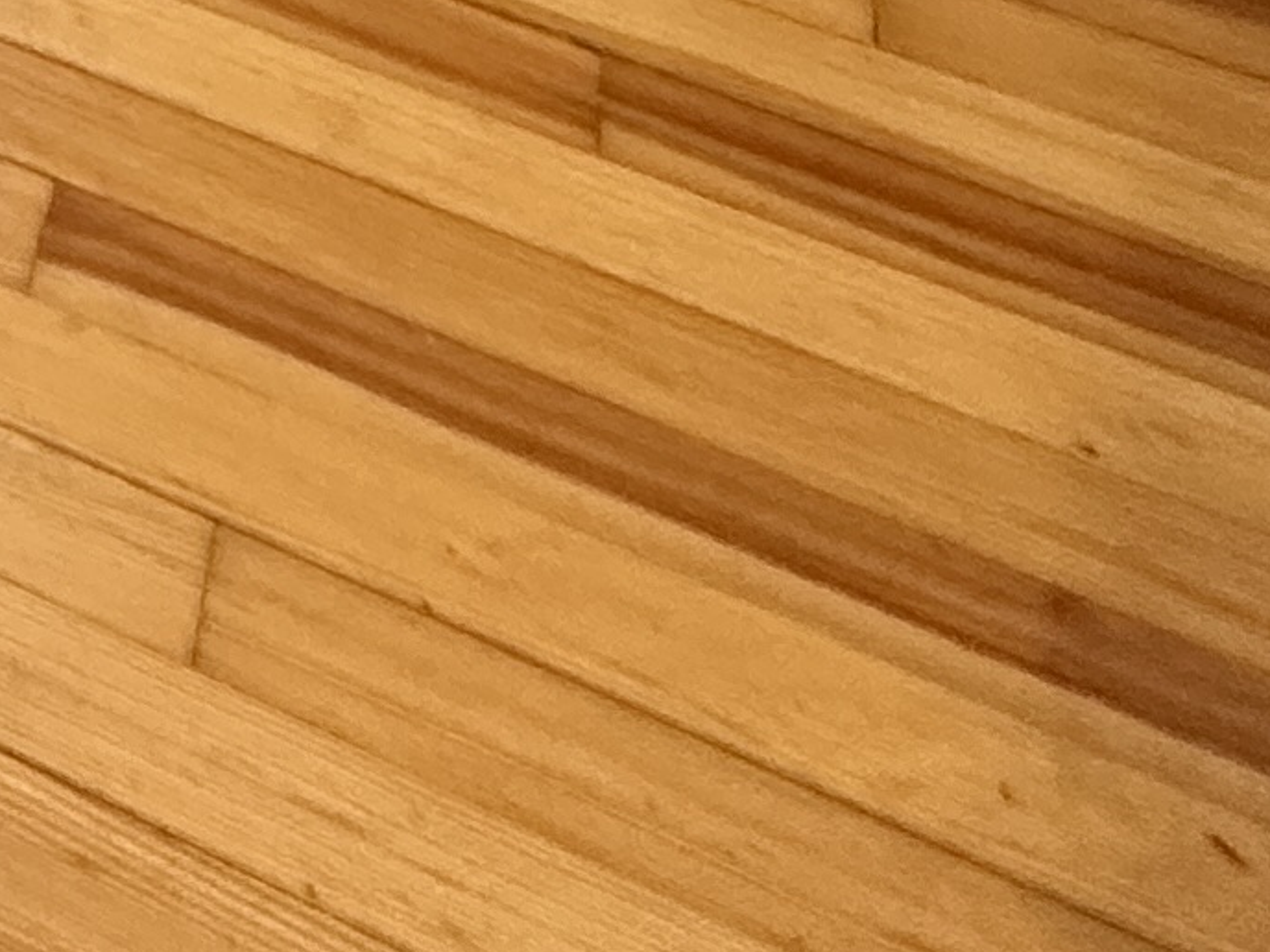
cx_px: -1261
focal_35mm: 82
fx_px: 3008
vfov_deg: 12.7
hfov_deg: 17.3
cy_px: -1502
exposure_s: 1/60
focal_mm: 2.22
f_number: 2.2
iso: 160
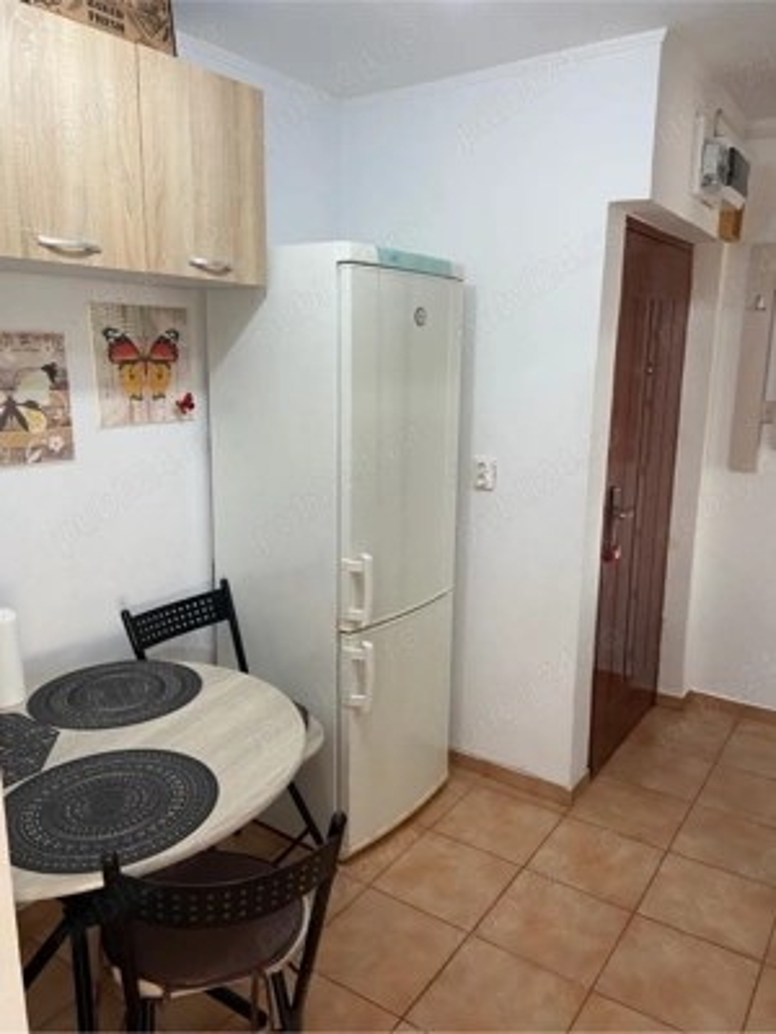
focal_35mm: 26
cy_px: 517
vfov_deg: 67.3
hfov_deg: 53.1
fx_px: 777
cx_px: 388
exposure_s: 1/50
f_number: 1.8
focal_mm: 4.25
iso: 64
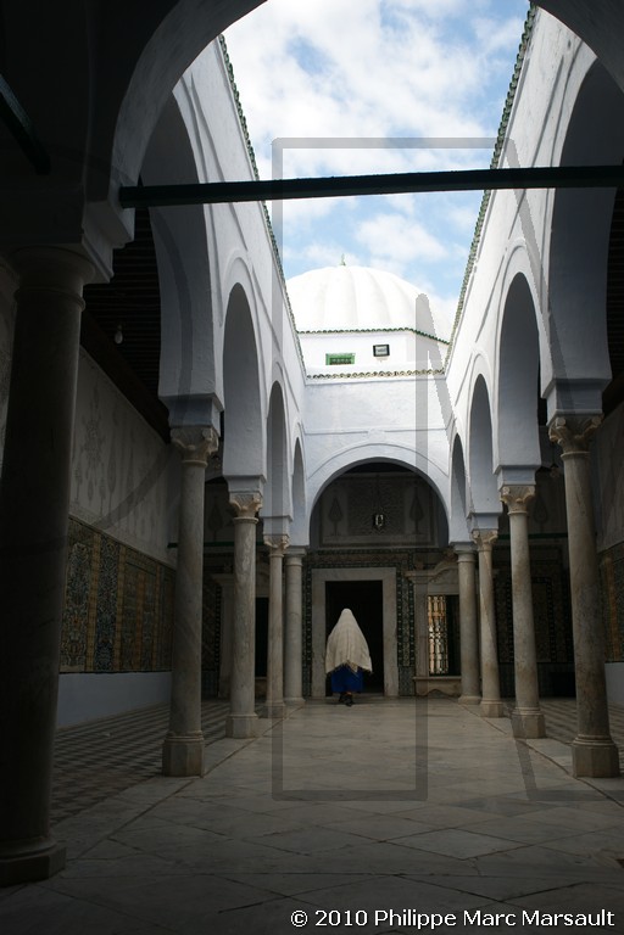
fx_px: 780
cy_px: 468
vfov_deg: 61.9
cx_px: 312
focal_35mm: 30
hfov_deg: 43.6
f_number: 9
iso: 100
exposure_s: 1/100
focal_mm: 30
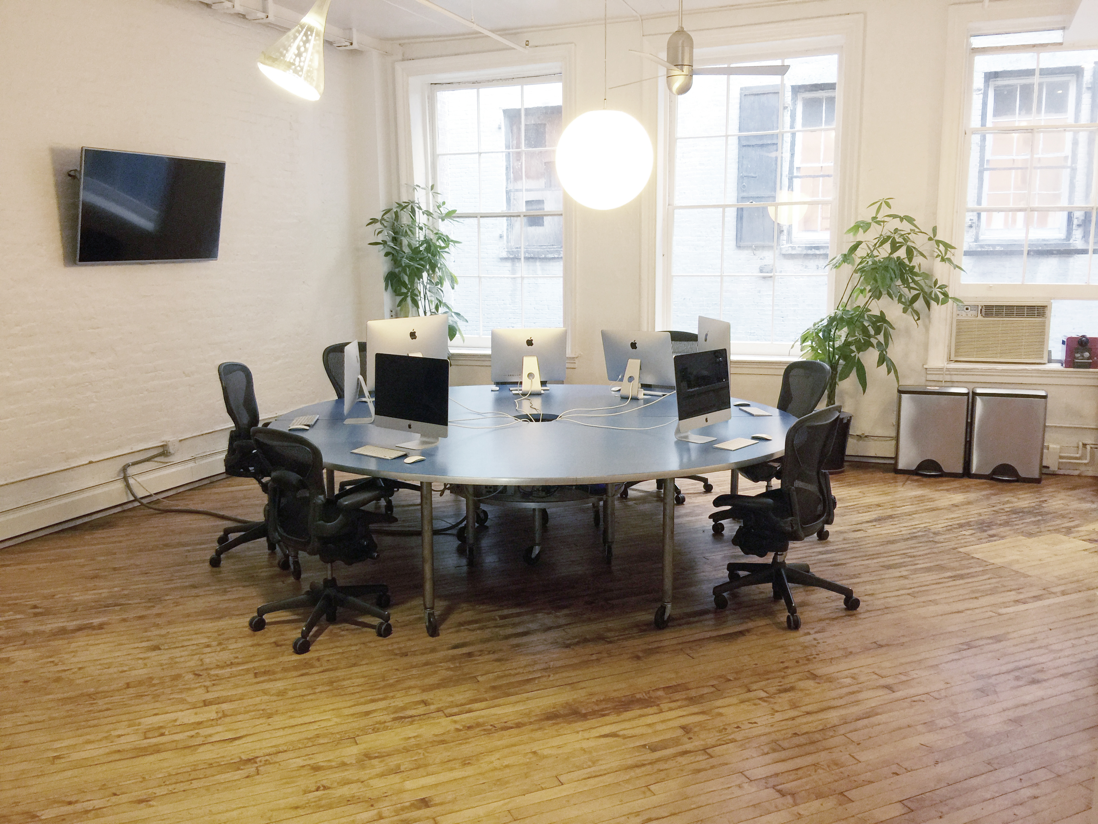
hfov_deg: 61.7
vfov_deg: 48.2
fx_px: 920
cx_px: 549
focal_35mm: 29
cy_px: 412
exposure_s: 1/15
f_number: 2.2
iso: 50
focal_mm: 4.15
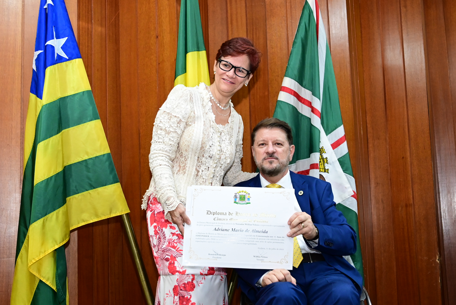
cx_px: 228
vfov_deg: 29.9
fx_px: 570
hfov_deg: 43.6
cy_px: 152
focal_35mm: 45
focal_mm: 30.5
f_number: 4
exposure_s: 1/125
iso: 3200
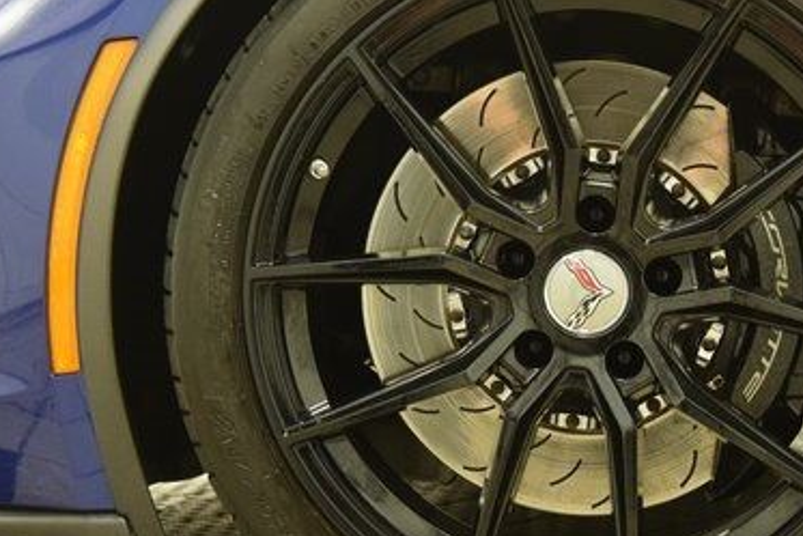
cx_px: 596
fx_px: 2298
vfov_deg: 13.3
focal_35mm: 103
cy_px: 283
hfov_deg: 19.7
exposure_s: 1/15
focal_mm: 40
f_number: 5.6
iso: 1600
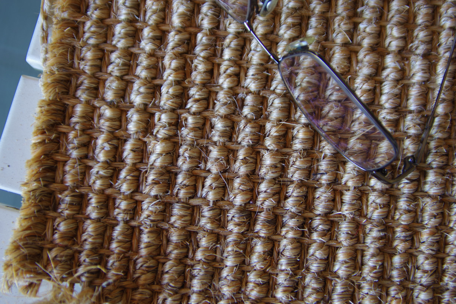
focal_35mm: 42
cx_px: 228
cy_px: 152
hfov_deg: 46.4
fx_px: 532
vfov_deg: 31.9
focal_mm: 28
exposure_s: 1/15
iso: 100
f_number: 4
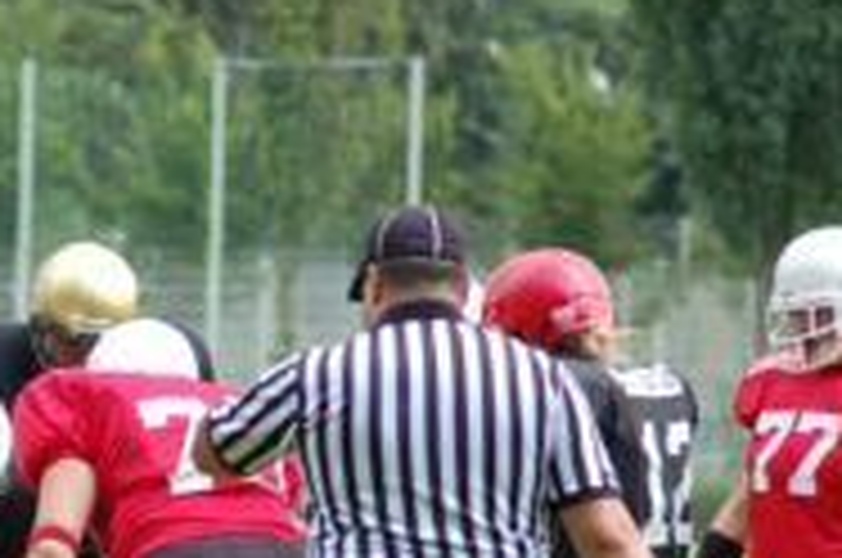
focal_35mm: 491
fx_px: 11469
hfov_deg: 4.2
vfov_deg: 2.8
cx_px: -74
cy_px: 648
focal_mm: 135
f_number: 4.5
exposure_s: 1/500
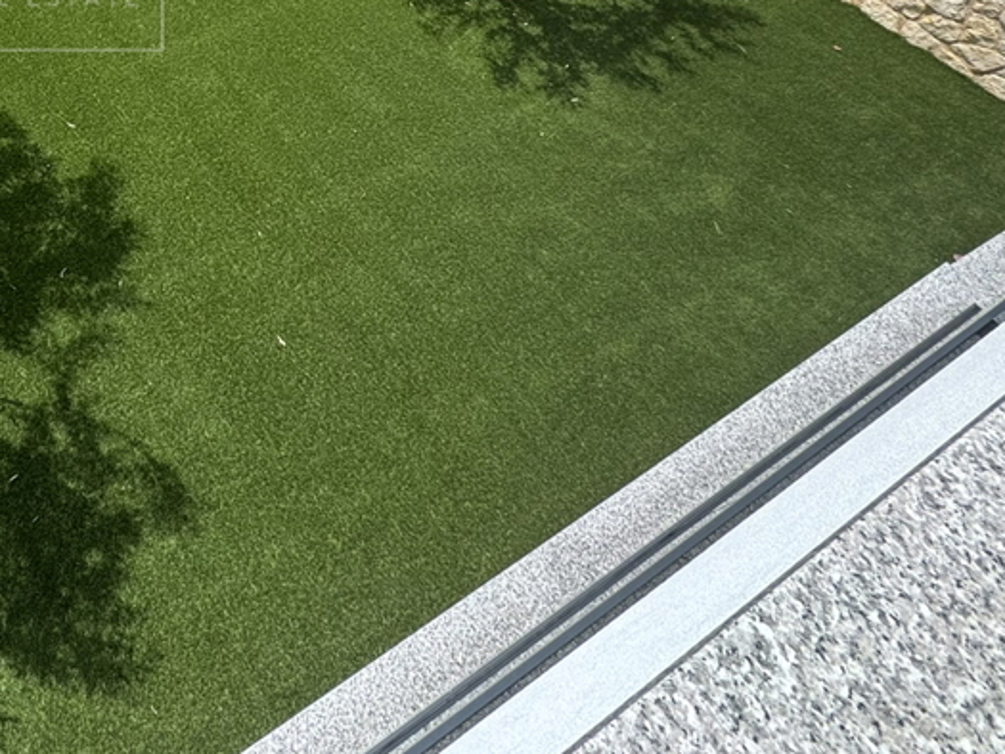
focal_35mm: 32
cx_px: 38
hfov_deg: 48.5
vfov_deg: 37.3
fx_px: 929
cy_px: -67
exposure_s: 1/812
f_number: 2.2
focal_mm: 2.22
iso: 50
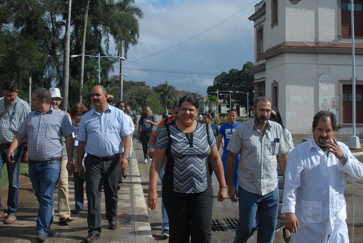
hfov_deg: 41.0
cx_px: 206
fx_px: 484
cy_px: 111
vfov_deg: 28.1
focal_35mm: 48
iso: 500
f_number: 11
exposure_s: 1/500
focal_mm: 28
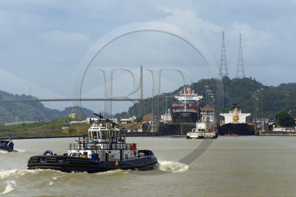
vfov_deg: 8.6
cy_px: 98
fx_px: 1315
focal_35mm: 160
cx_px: 148
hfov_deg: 12.8
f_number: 13
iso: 200
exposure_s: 1/320
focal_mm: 160
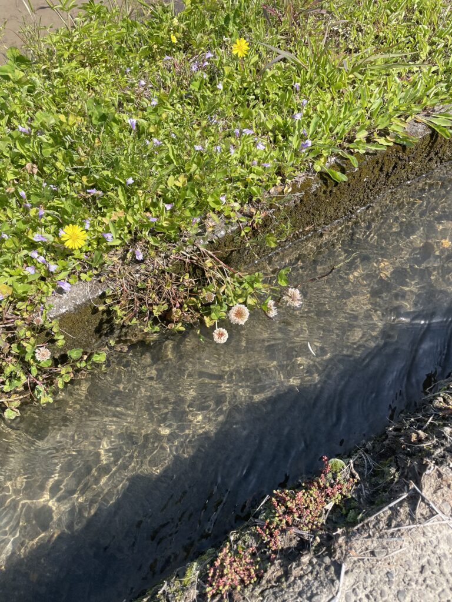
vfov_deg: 67.3
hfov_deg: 53.1
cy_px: 301
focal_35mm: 26
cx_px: 226
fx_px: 453
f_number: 1.6
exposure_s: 1/1553
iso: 32
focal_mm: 4.2
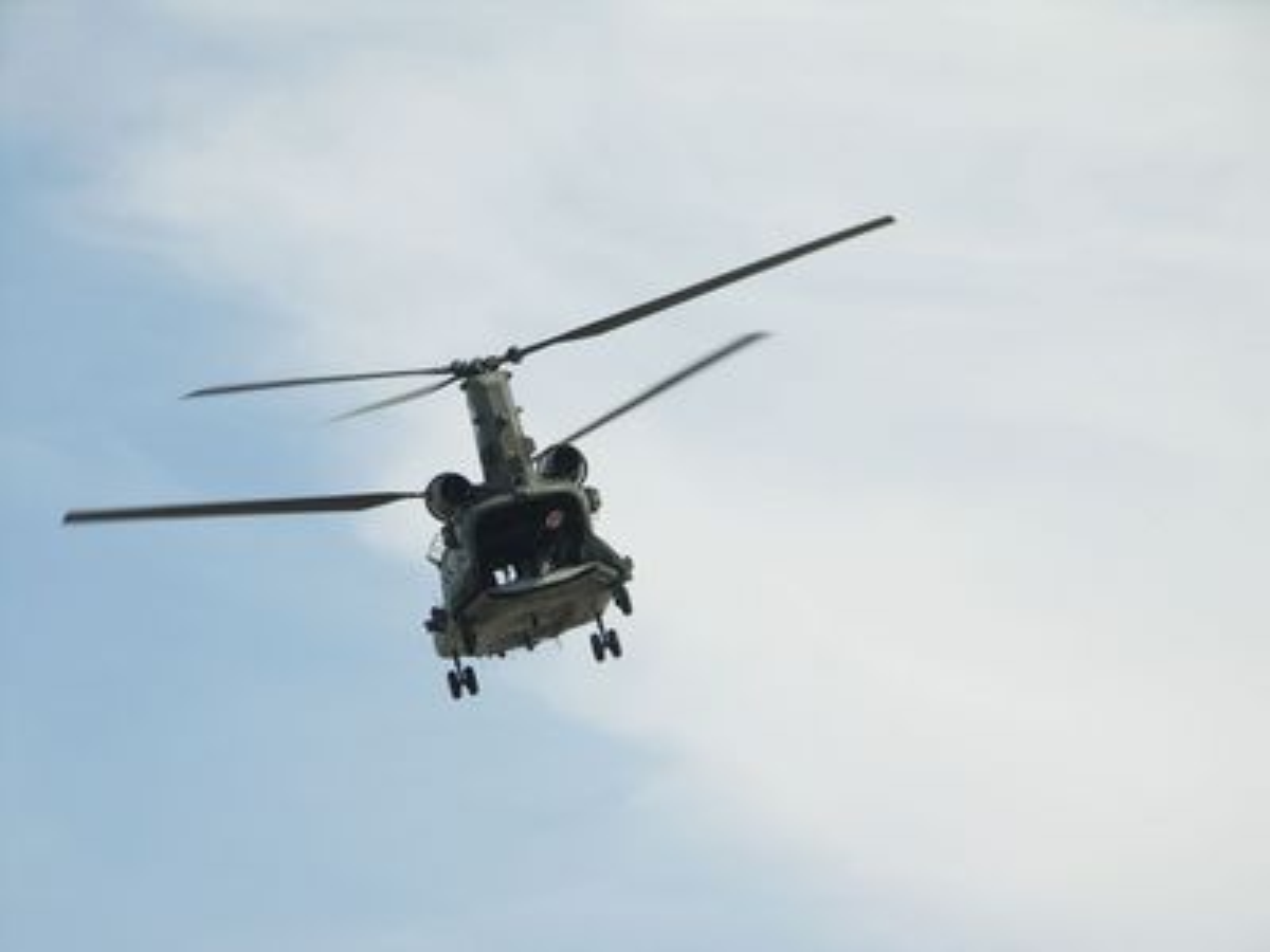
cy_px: 476
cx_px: 635
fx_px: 11006
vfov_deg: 5.0
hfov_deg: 6.6
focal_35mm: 300
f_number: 4.5
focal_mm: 76.2
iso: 50
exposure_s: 1/400
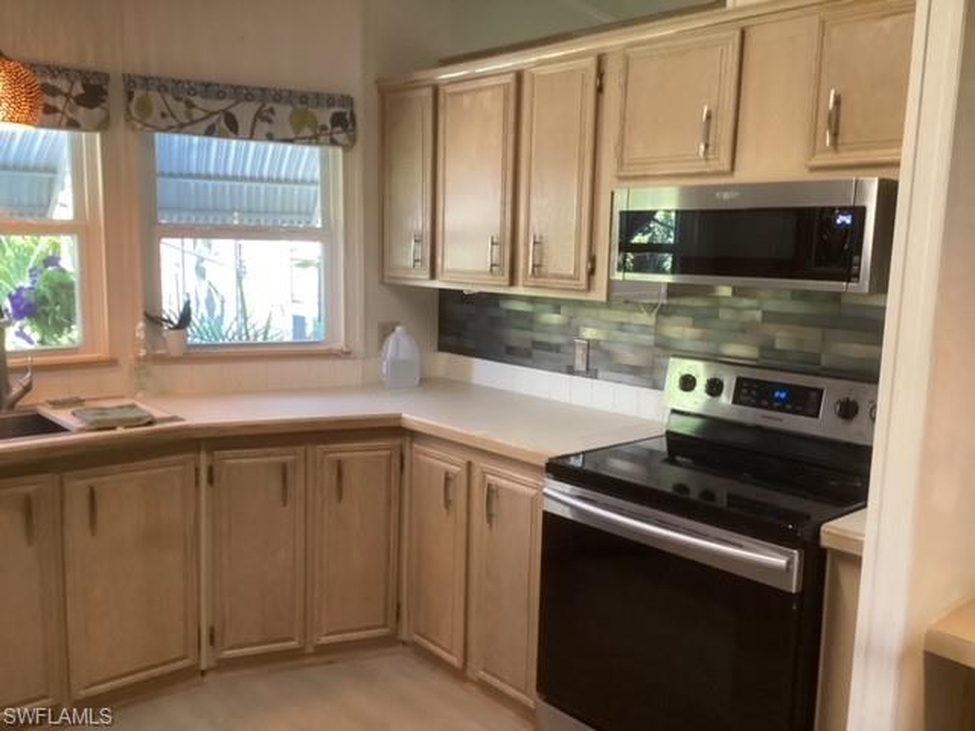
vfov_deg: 45.4
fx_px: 873
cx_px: 488
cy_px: 366
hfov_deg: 58.4
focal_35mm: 31
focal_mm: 3.3
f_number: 2.4
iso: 320
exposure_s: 1/60
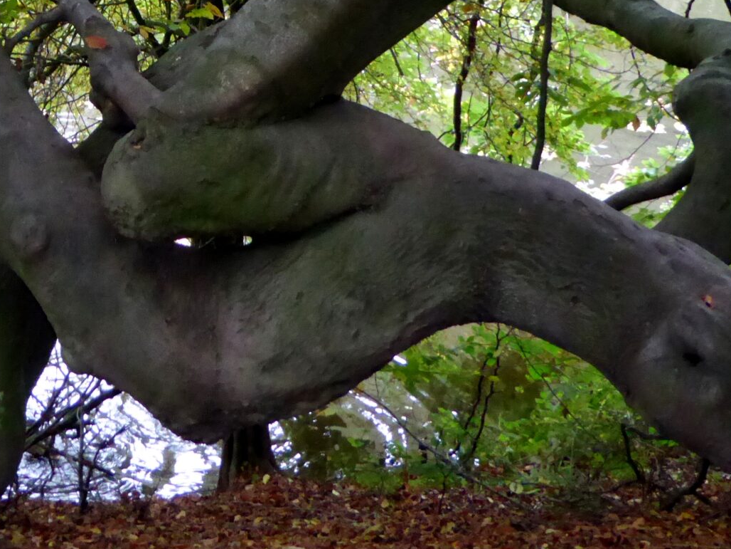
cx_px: 126
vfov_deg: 11.1
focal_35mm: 132
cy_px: -41
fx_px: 2787
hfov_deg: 14.8
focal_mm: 9
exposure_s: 1/60
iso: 1000
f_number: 4.1
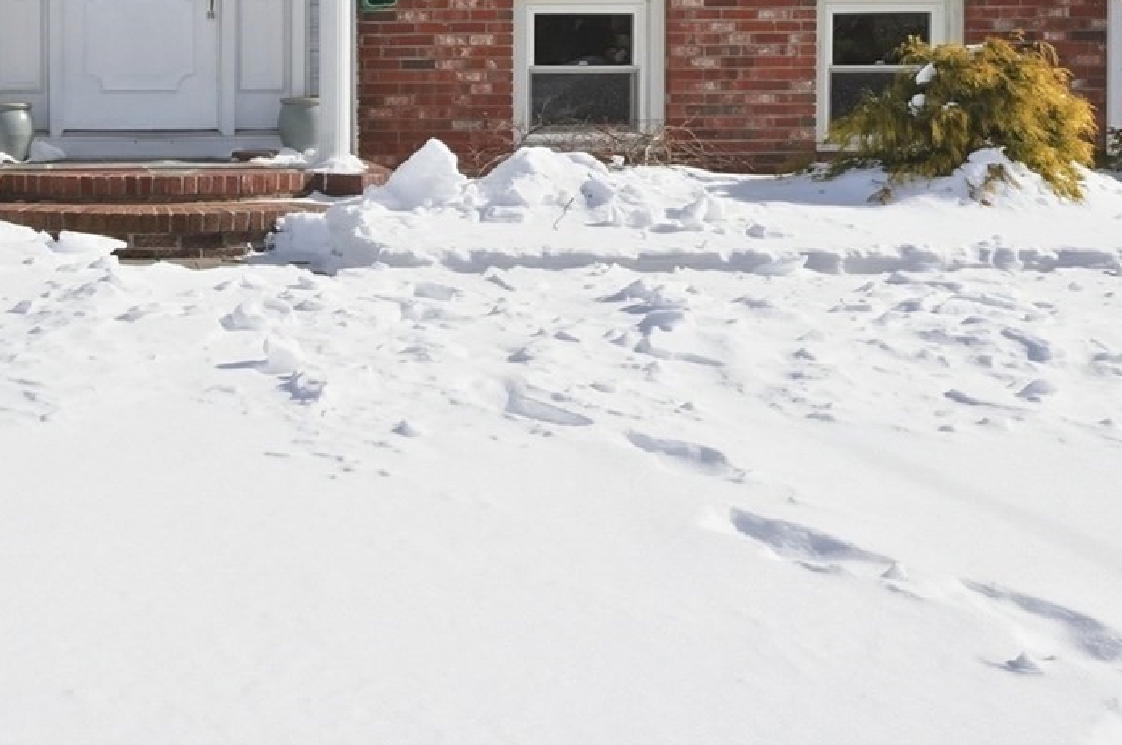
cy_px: -63
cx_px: -44
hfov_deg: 33.7
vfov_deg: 23.9
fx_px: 1650
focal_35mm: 53
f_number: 7.1
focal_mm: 12
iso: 800
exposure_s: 1/4000
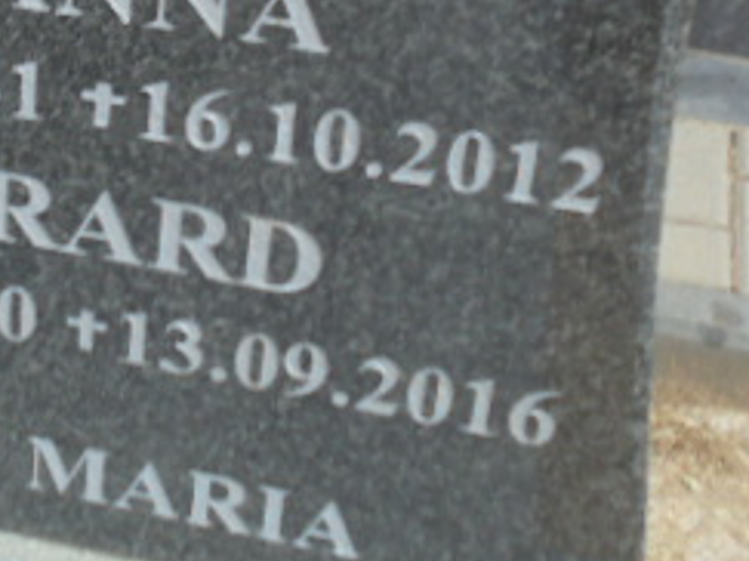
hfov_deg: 18.3
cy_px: -77
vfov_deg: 14.4
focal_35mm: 100
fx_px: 2163
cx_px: -234
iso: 100
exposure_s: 1/400
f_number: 4.2
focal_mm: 6.9
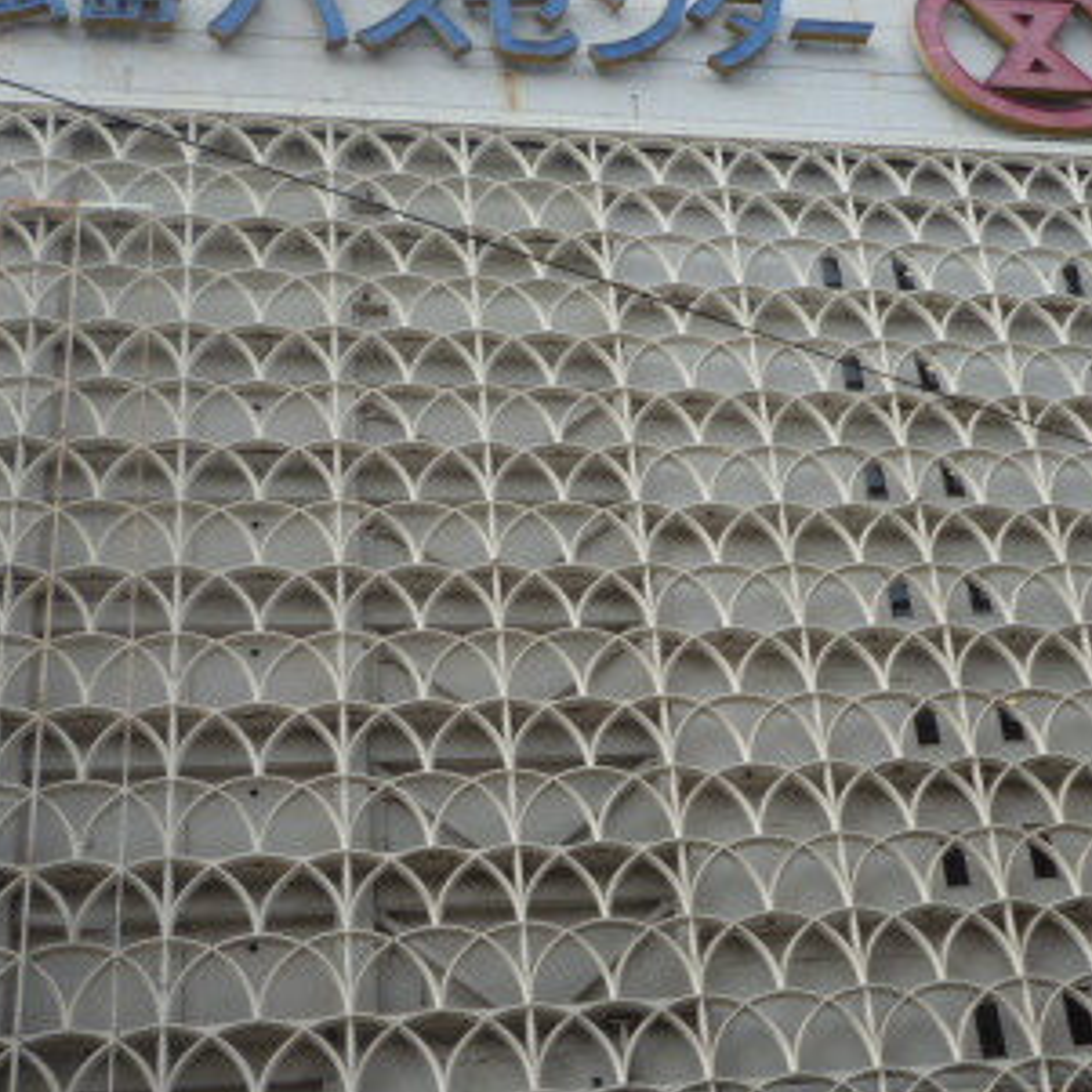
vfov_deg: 35.8
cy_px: 689
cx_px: 686
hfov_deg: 35.8
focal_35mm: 47
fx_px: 1677
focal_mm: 4.4
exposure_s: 1/640
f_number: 3.2
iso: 100
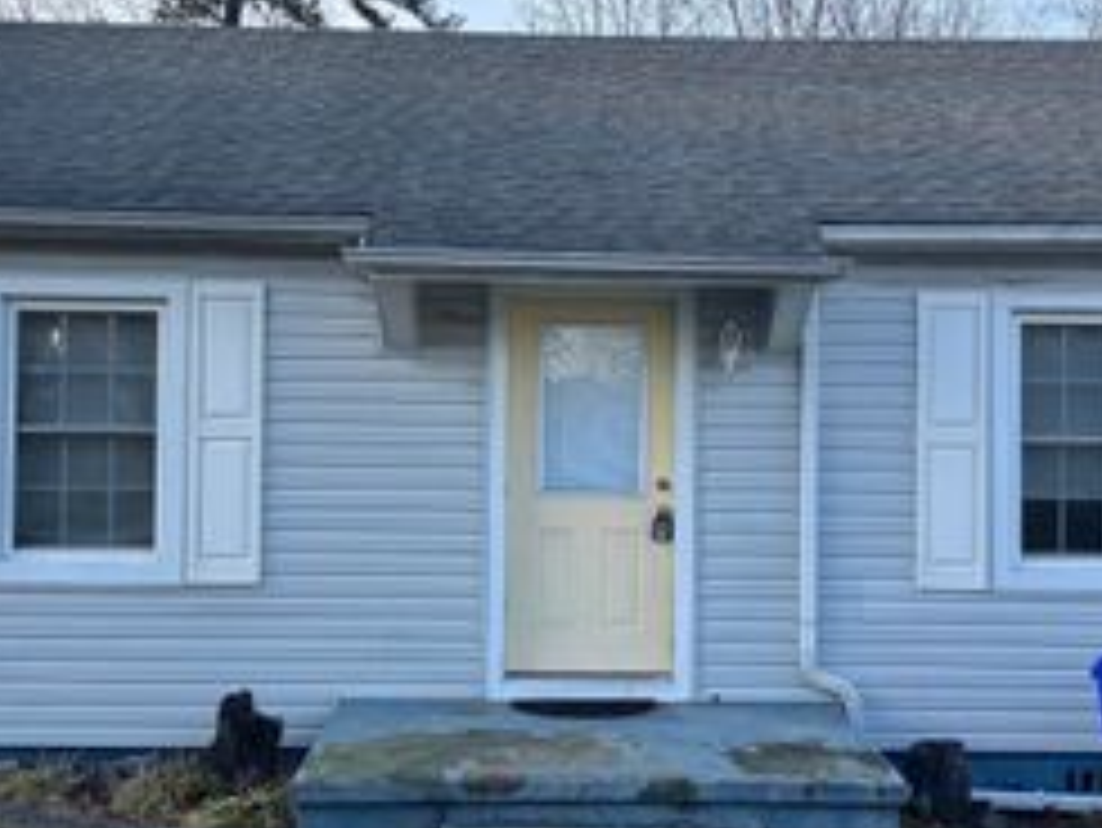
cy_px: 362
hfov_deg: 36.1
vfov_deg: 27.5
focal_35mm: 53
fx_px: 1688
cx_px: 585
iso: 50
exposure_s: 1/887
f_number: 1.6
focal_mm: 5.96
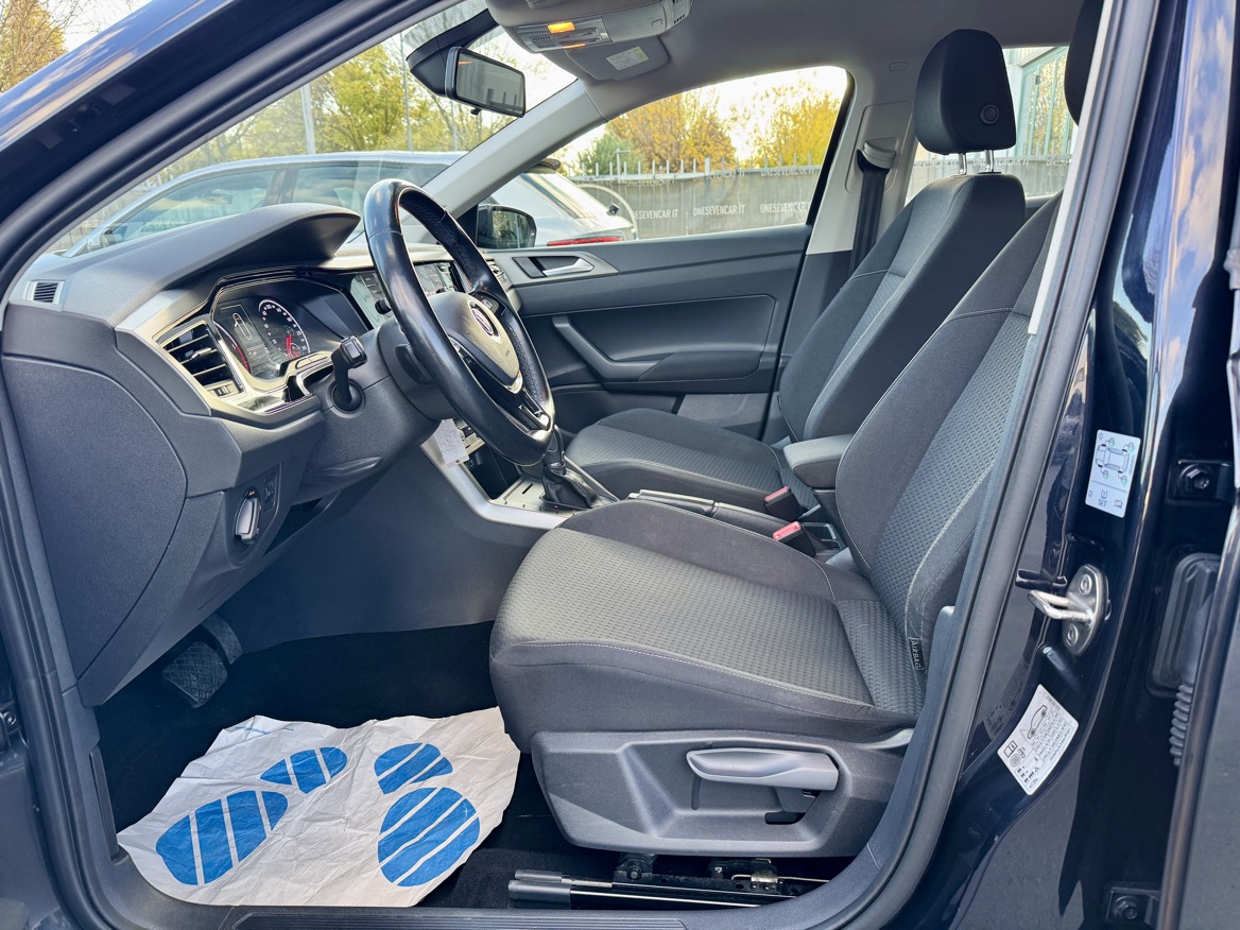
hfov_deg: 71.6
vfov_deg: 56.8
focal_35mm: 24
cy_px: 465
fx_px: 860
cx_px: 620
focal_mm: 6.76
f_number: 1.78
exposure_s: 1/121
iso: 125
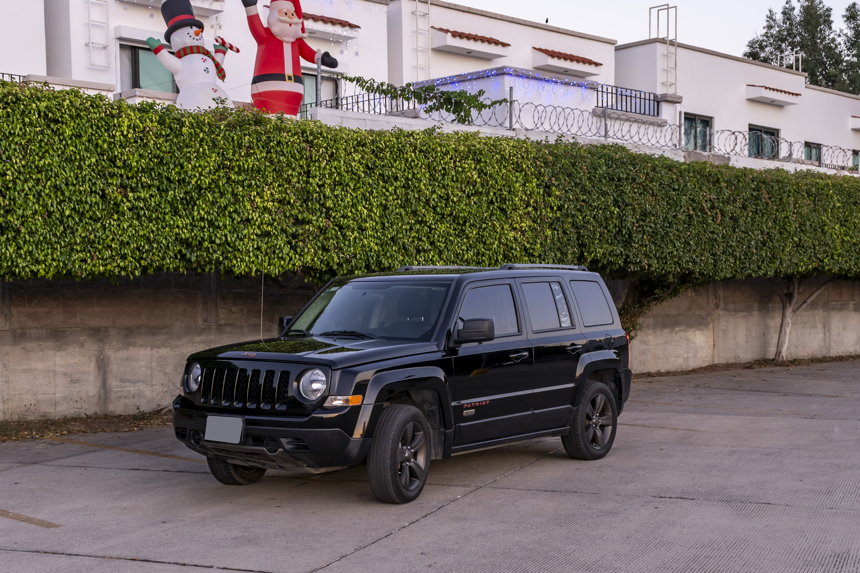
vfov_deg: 26.3
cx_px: 393
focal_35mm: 51
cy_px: 393
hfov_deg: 38.9
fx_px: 1218
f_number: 4.5
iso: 400
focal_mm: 32
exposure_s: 1/160
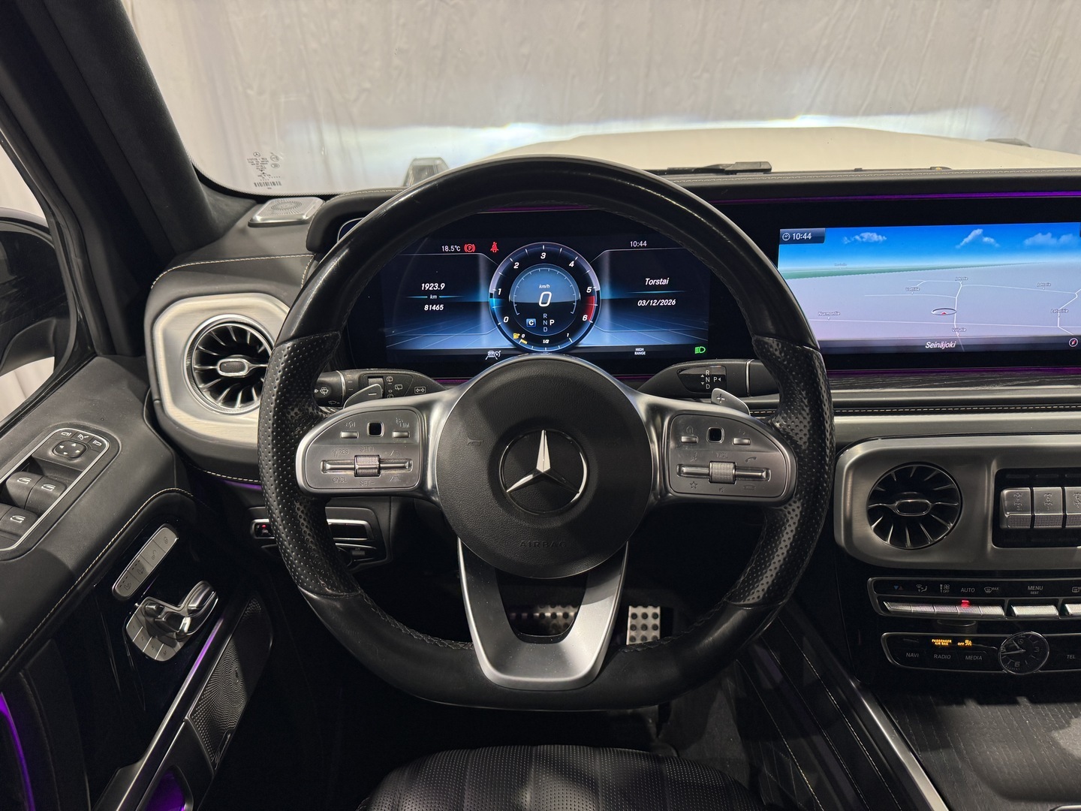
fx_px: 749
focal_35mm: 24
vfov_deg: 56.8
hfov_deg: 71.6
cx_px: 540
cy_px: 406
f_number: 1.78
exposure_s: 1/100
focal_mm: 6.76
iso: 125
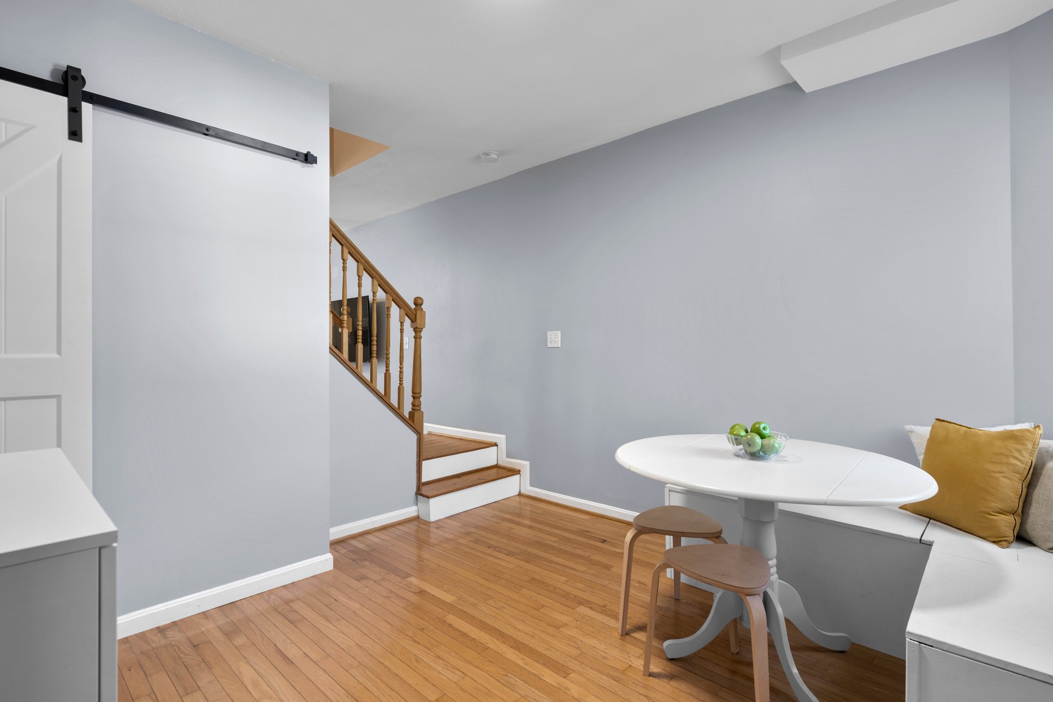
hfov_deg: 93.3
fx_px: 497
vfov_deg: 70.4
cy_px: 351
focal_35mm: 17
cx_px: 518
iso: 100
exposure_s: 1.5
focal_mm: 16
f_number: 8
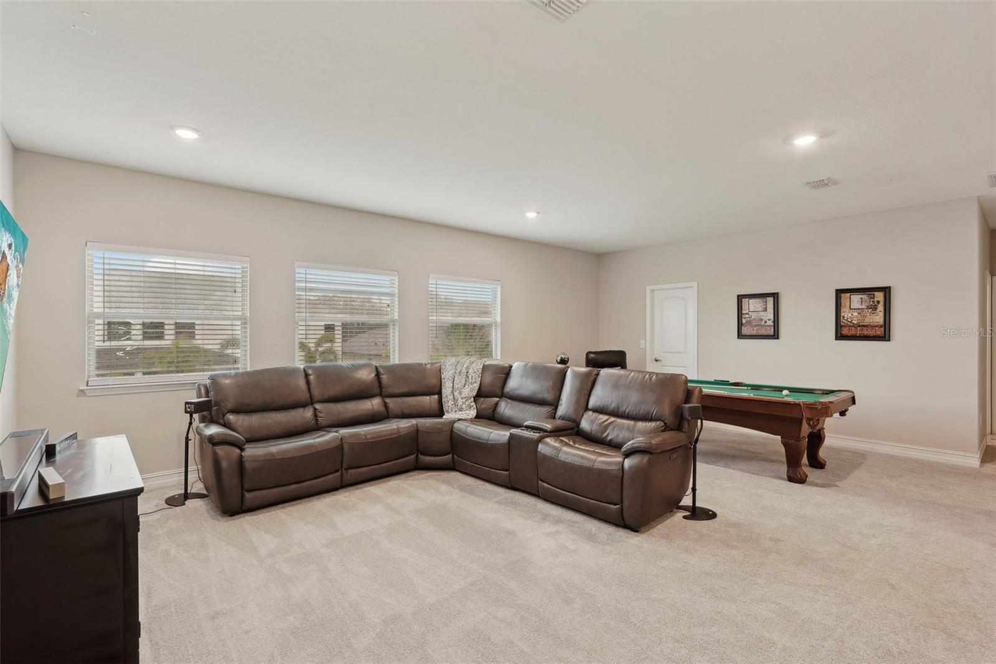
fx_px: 443
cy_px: 332
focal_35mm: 16
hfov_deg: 96.7
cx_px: 498
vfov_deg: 73.7
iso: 400
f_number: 8
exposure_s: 1/6
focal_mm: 16
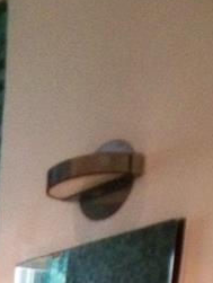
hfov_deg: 8.3
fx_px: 1367
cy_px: 662
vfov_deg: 10.3
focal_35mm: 167
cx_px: -264
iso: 125
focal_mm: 4.28
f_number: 2.4
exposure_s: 1/20
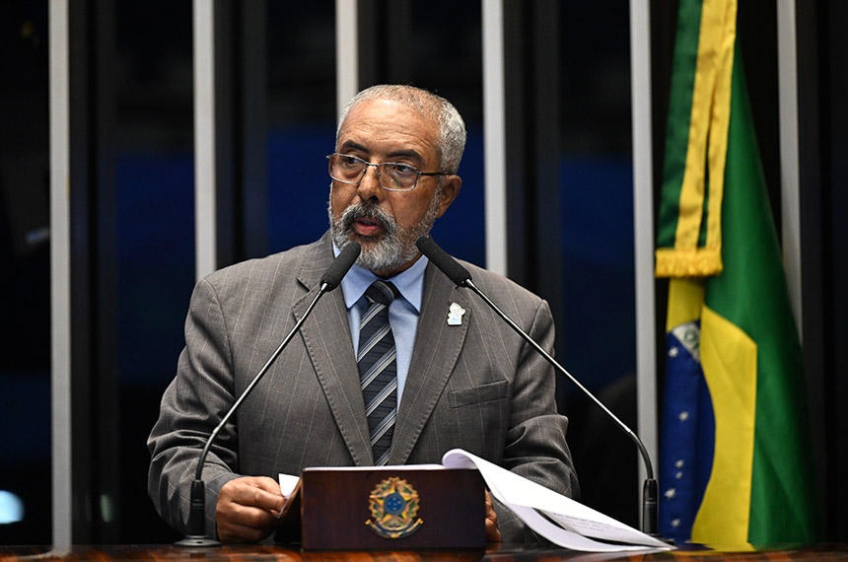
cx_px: 424
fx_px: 4702
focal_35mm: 200
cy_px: 281
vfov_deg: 6.8
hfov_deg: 10.3
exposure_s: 1/160
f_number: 2.8
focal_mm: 200
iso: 3200
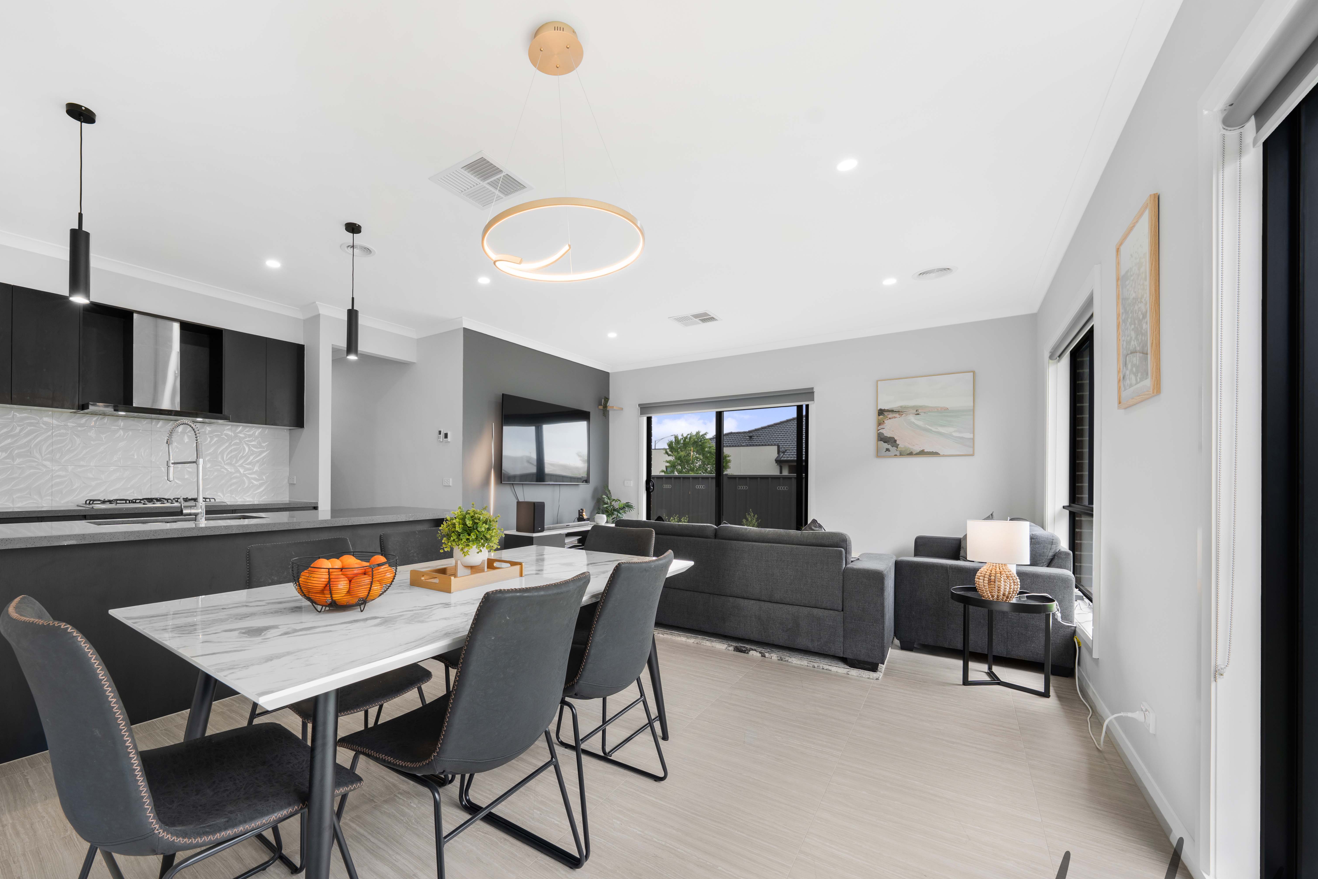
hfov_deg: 103.4
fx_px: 513
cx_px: 557
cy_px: 491
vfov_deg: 80.9
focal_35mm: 14
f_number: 8
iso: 125
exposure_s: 1/15
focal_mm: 12
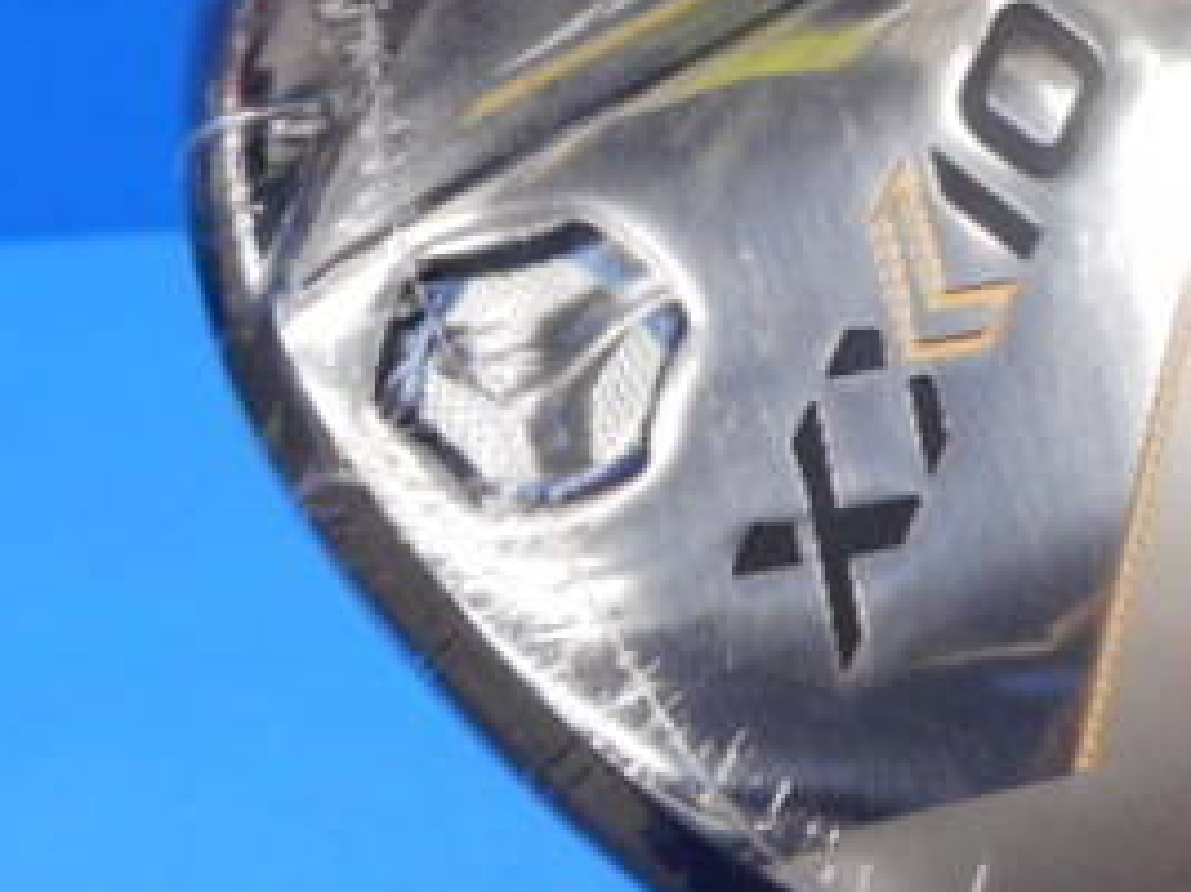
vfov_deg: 24.4
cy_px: 401
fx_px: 2063
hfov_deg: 31.2
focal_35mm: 60
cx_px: 981
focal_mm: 4.5
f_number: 3.7
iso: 140
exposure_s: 1/30
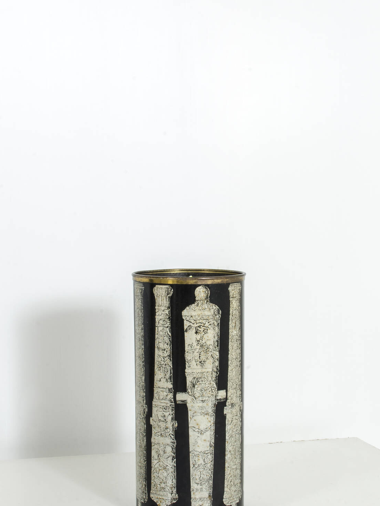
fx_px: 1064
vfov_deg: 26.6
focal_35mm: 73
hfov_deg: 20.3
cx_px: 188
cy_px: 343
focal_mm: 35
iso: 100
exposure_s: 1/160
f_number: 18
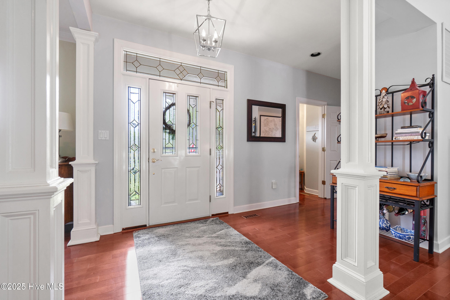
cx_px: 225
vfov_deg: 77.3
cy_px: 150
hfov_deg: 100.4
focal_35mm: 15
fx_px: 187
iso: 250
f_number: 8
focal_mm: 10
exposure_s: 1/2
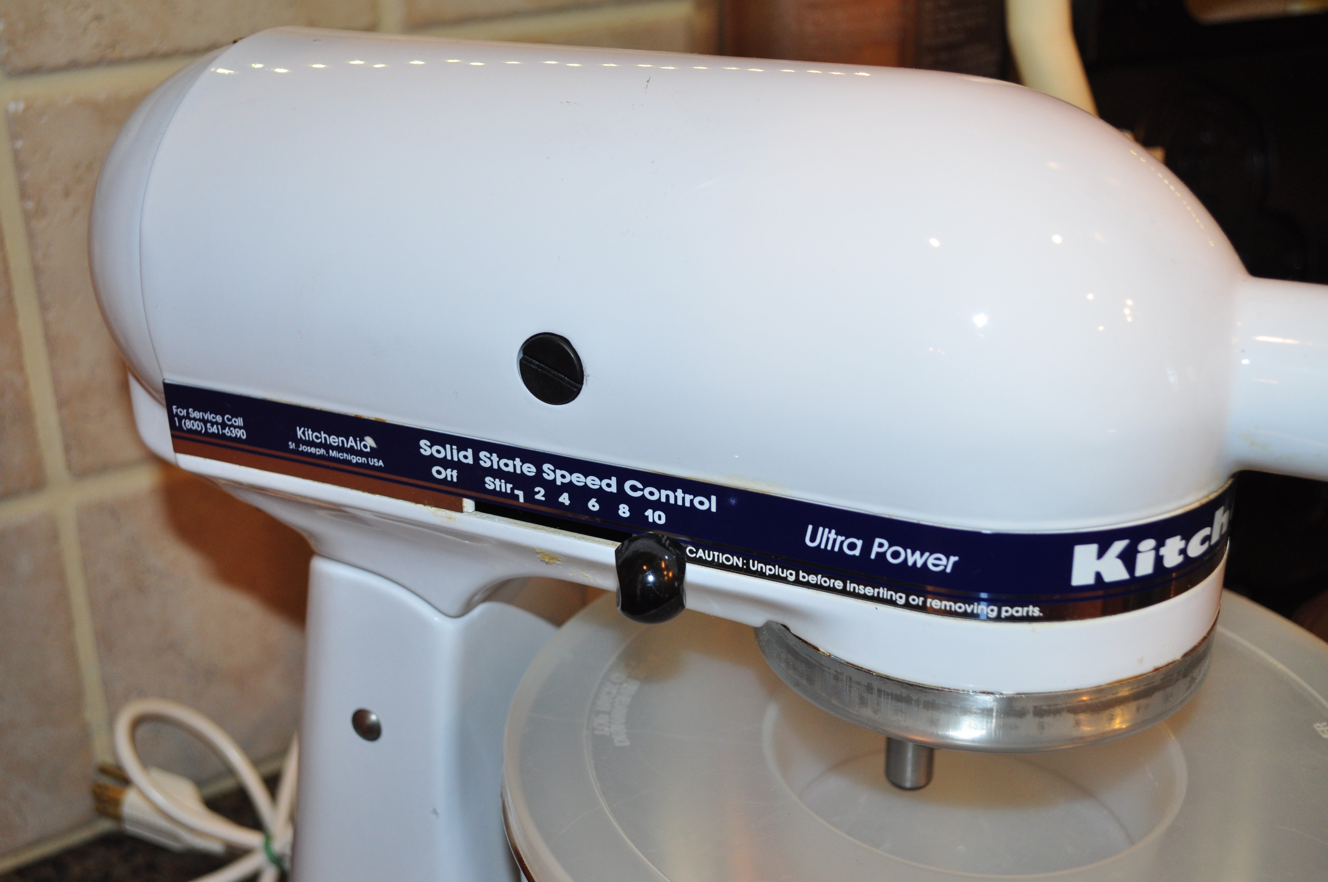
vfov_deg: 29.8
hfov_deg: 43.7
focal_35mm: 45
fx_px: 1658
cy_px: 441
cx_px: 664
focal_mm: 30
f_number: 5
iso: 500
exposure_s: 1/60
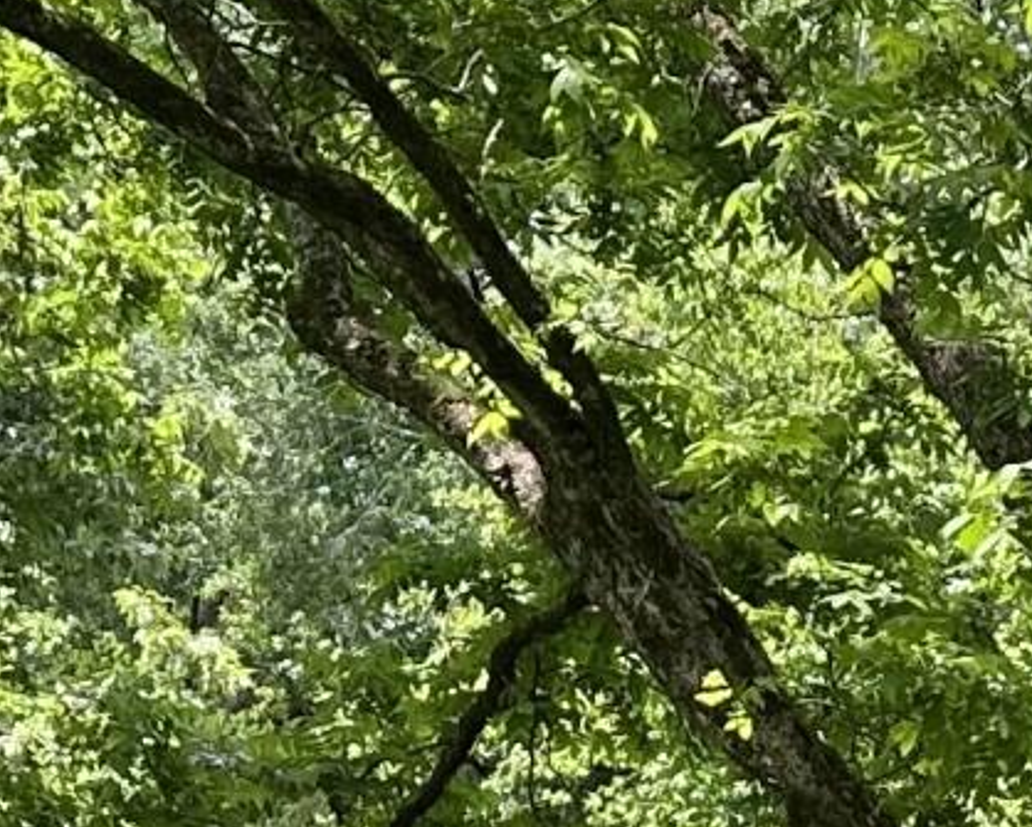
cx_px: 1686
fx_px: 5135
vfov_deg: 8.7
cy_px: 1597
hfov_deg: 10.9
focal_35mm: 168
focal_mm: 6.86
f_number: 1.78
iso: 80
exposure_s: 1/570
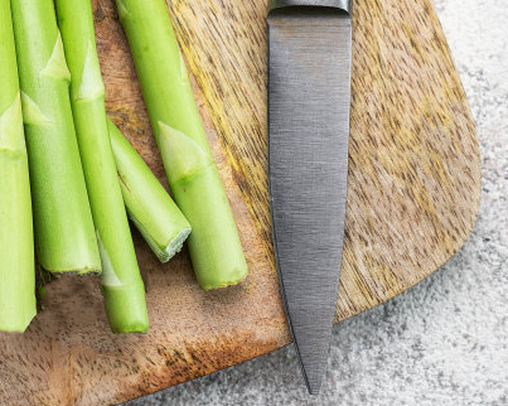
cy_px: -240
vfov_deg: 8.1
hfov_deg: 10.4
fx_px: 2795
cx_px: 174
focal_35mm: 186
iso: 100
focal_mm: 50
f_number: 5.6
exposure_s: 1/100
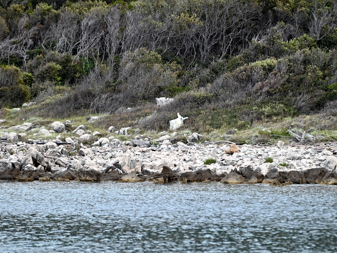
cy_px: 126
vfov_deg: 4.6
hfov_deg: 6.1
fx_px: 3174
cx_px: 188
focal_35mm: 326
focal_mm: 300
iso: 400
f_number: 5.6
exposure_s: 1/500
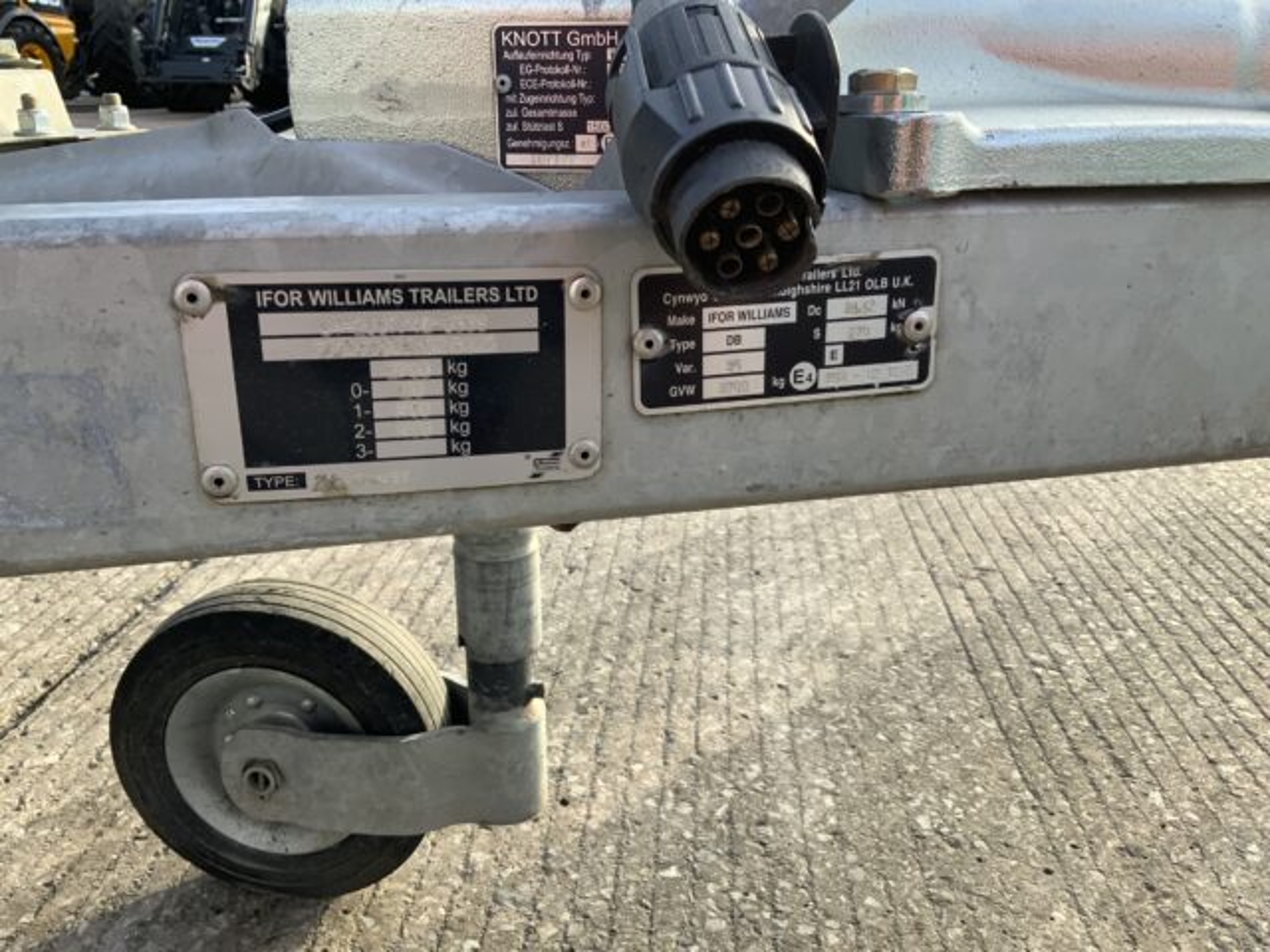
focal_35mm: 29
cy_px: 476
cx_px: 635
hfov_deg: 61.7
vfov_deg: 48.2
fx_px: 1064
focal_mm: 3
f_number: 1.8
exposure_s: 1/242
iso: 16
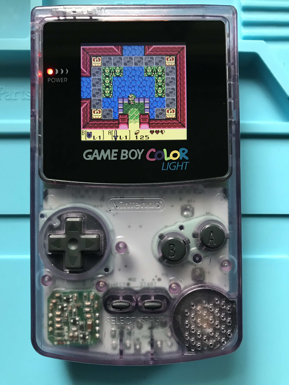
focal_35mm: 28
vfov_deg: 63.4
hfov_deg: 49.7
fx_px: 312
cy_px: 192
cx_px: 144
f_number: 1.8
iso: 80
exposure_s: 1/17
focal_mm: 3.99
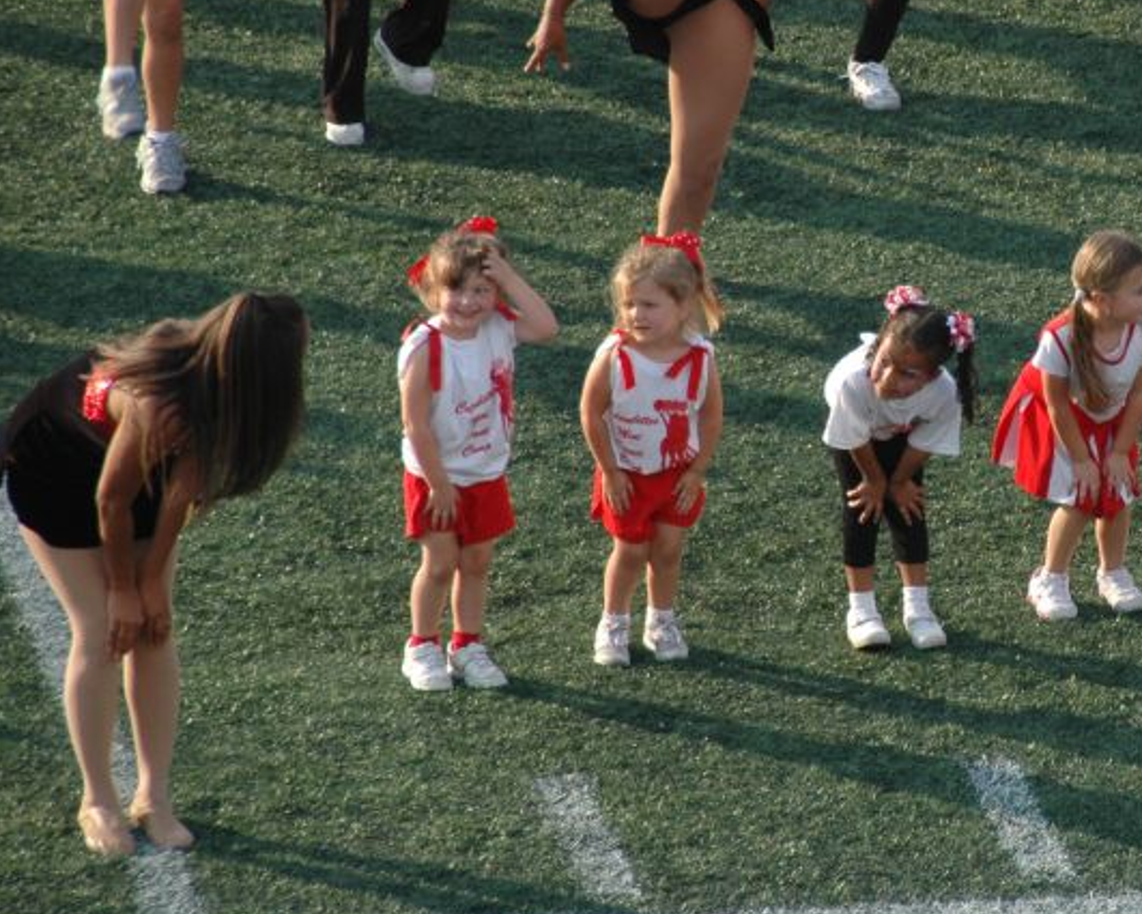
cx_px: 1015
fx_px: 18322
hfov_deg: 3.6
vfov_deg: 2.9
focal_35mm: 542
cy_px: 329
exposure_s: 1/250
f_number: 5.6
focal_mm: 200
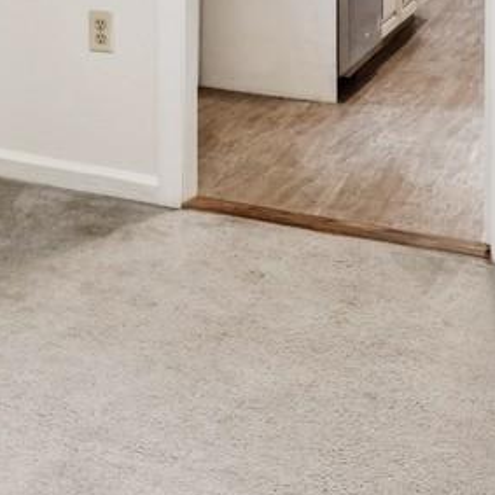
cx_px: -101
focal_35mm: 72
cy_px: -196
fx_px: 1165
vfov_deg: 21.1
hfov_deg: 22.1
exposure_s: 1/10
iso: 640
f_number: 14
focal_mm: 15
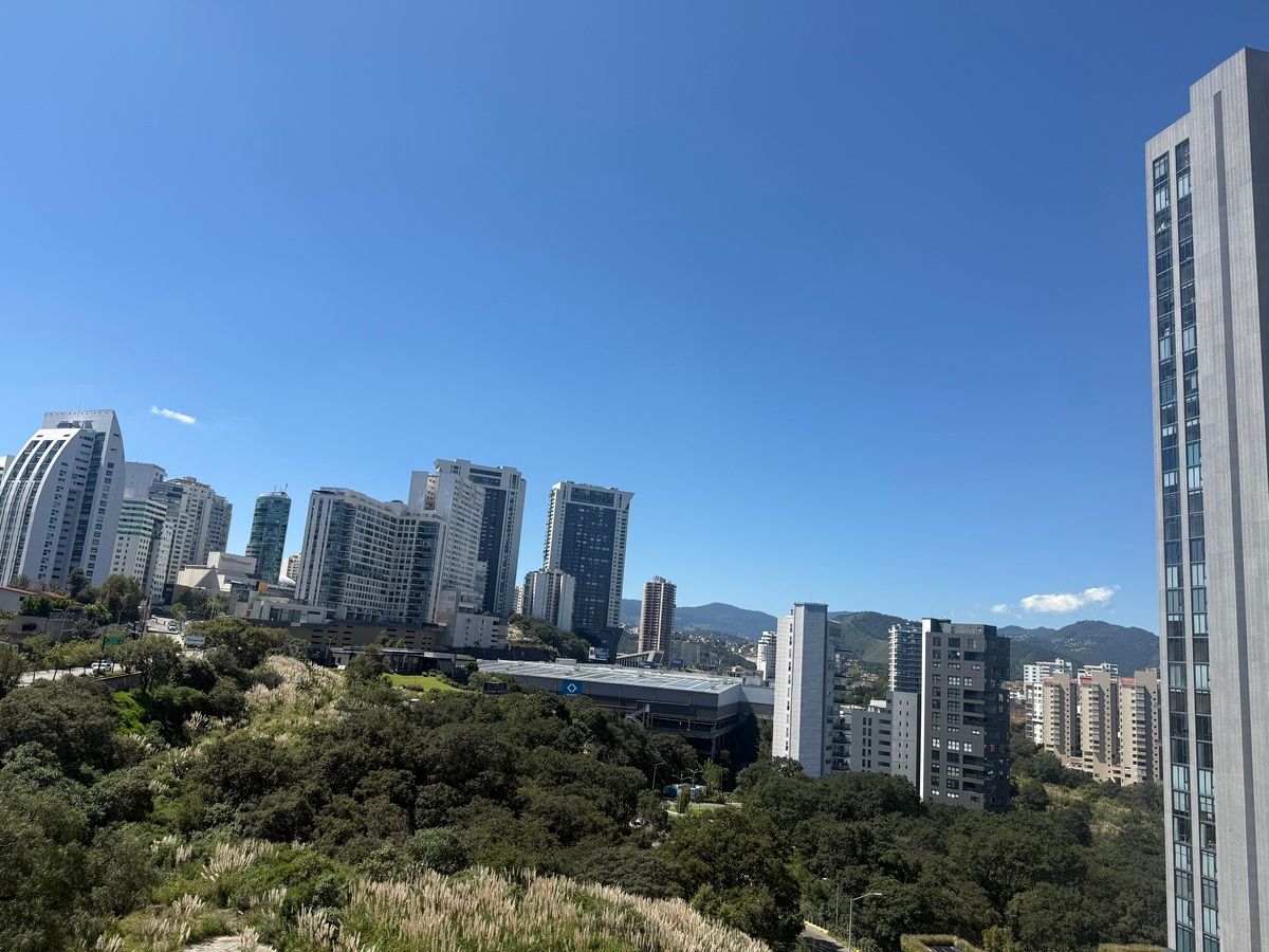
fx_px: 880
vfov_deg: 56.8
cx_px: 634
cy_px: 476
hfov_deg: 71.6
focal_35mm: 24
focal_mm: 6.76
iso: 80
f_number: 1.78
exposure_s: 1/4405
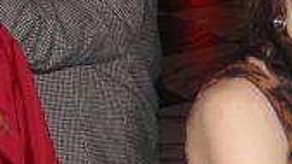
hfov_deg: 11.7
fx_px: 1417
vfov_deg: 6.6
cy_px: 0
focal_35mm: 183
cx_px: 275
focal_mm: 12.8
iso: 200
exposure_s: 1/60
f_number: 3.7
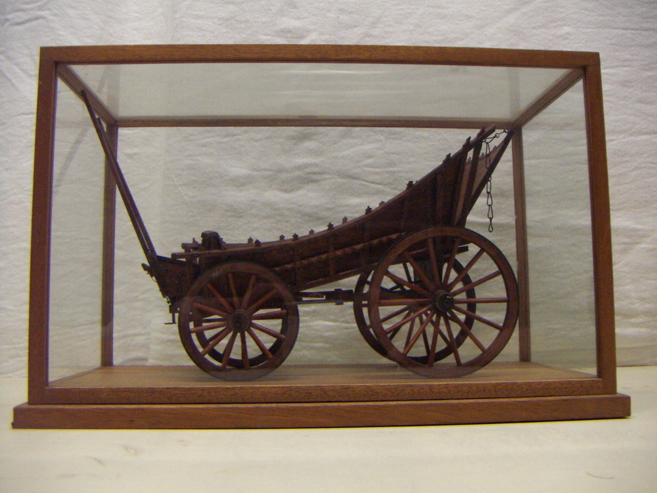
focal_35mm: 36
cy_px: 246
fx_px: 683
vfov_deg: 39.7
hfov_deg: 51.4
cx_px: 328
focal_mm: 4.7
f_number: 2.8
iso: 200
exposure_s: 1/30
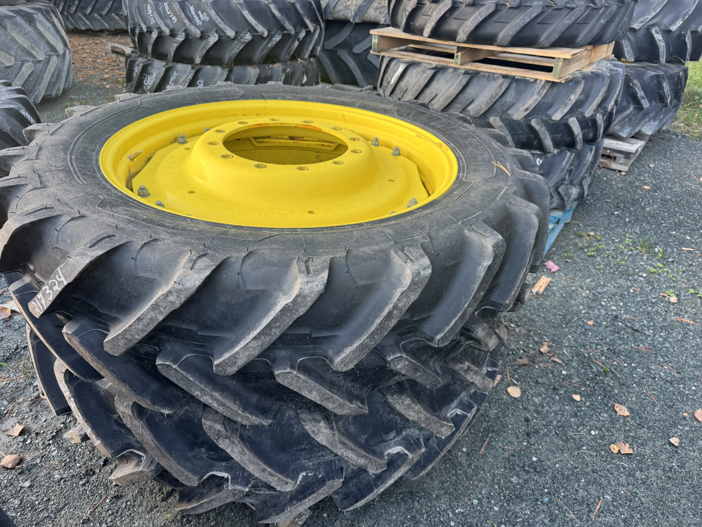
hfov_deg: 71.6
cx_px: 351
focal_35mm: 24
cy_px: 264
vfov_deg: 56.8
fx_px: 487
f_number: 1.78
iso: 160
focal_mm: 6.76
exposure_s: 1/121
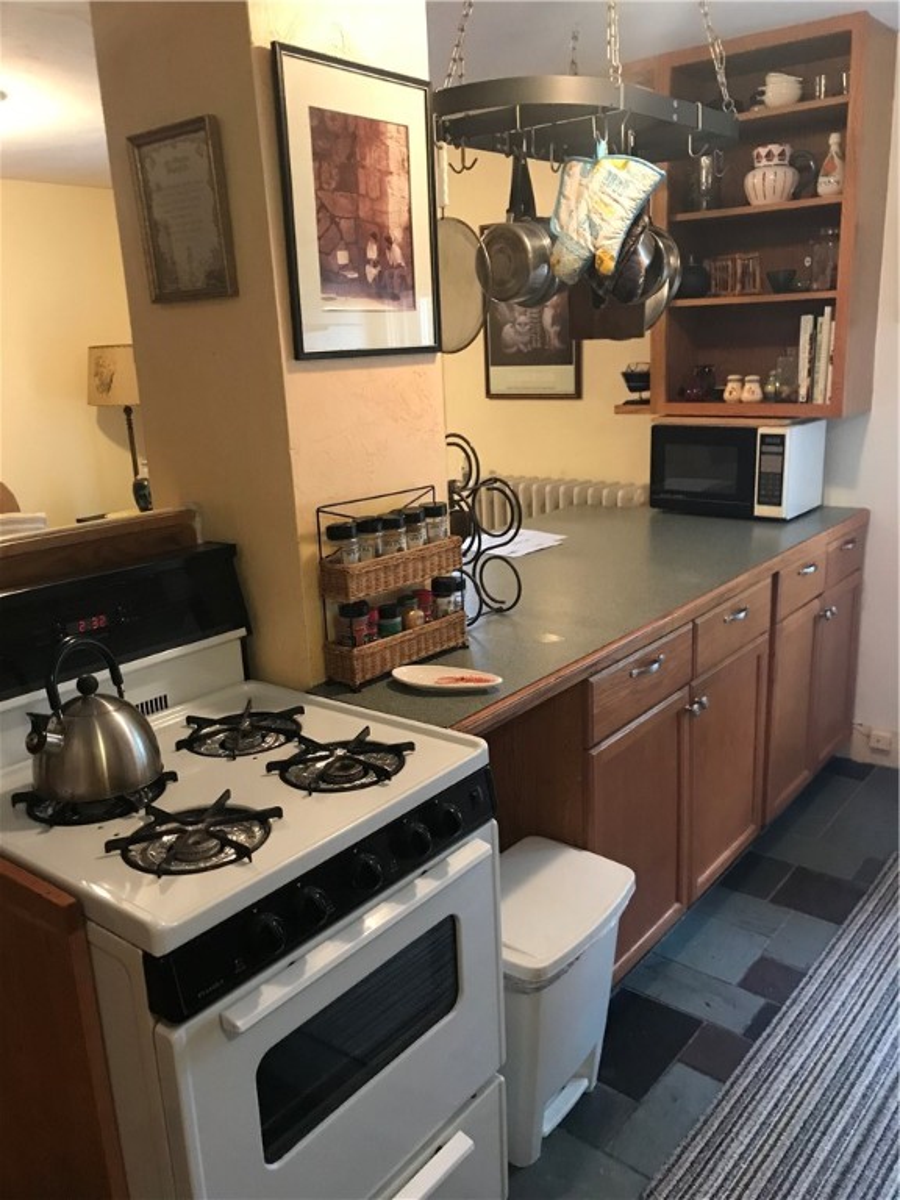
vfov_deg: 63.4
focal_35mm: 28
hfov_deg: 49.7
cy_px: 600
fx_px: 971
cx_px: 450
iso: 100
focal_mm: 3.99
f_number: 1.8
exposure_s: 1/15
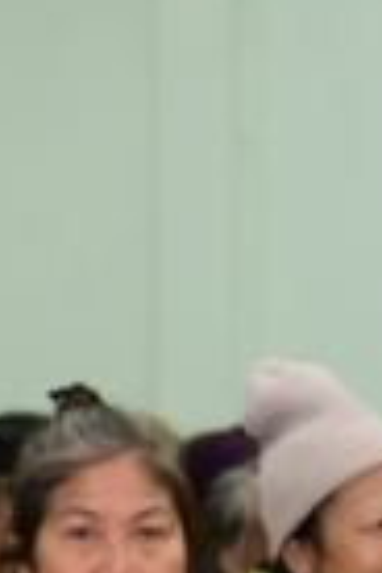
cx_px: -598
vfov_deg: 12.2
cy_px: 648
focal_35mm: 165
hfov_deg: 7.6
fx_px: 2626
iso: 640
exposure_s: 1/40
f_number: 4
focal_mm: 35
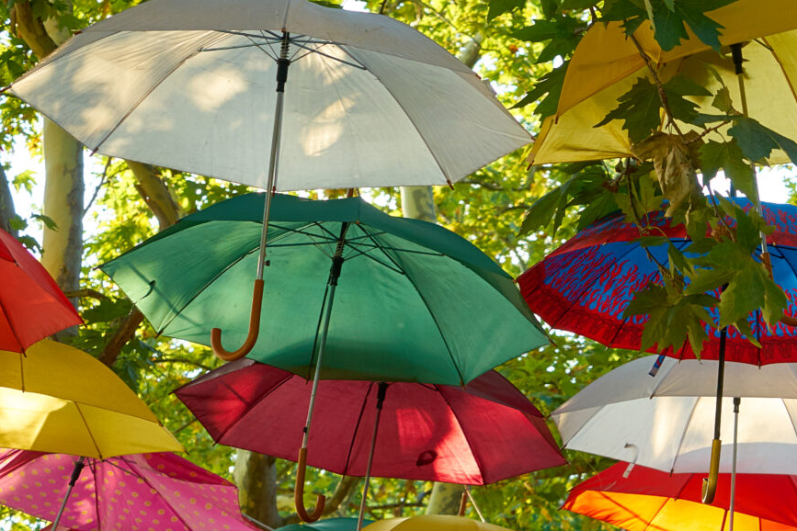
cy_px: 162
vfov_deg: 10.8
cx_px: 1138
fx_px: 2811
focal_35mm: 127
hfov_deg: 15.1
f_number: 5
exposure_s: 1/160
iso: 200
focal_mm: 43
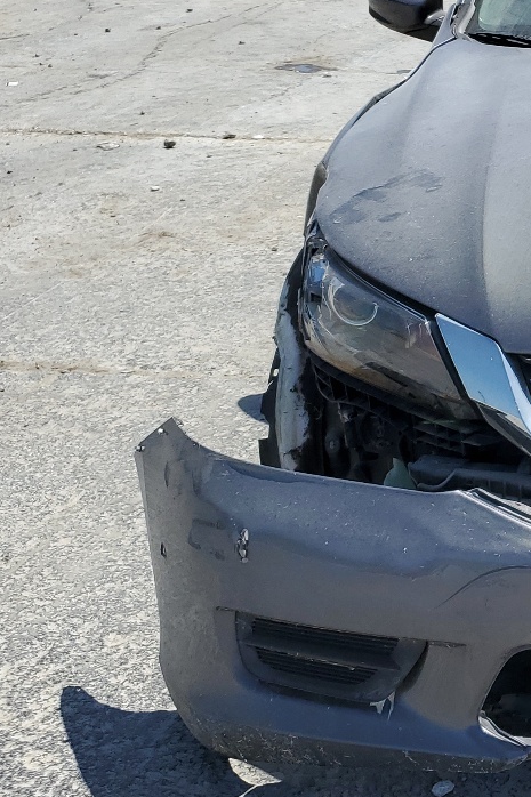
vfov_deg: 32.4
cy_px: 352
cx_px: 740
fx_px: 1372
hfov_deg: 19.7
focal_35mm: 62
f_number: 1.5
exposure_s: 1/3333
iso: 50
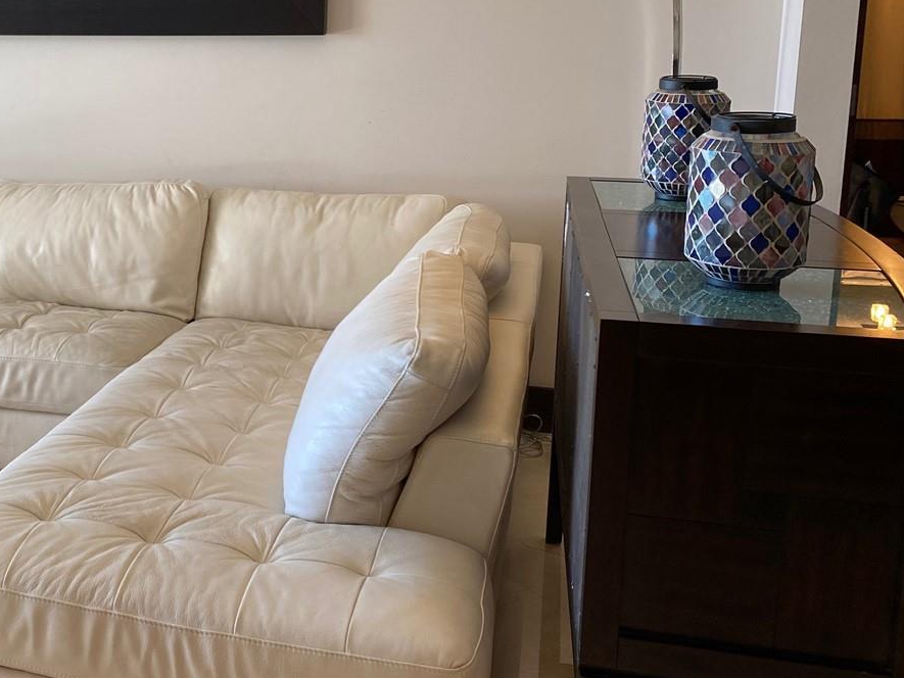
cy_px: 232
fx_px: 1228
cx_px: 104
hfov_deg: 37.9
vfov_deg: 30.7
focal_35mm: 47
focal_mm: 4.25
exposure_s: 1/120
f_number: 1.8
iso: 80
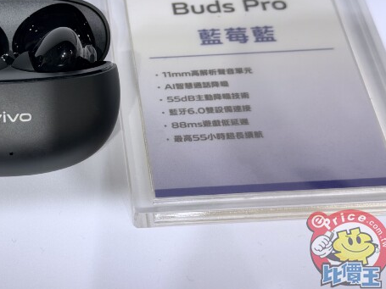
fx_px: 847
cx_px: 94
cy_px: 69
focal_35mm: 76
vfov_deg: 19.2
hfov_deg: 25.3
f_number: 1.78
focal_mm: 6.76
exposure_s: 1/265
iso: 64
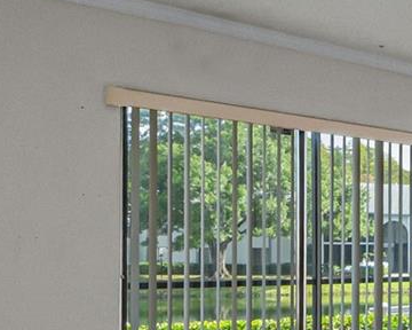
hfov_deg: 25.0
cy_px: 231
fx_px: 610
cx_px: 663
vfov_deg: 29.9
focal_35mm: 50
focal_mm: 8
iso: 320
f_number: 8
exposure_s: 1/80
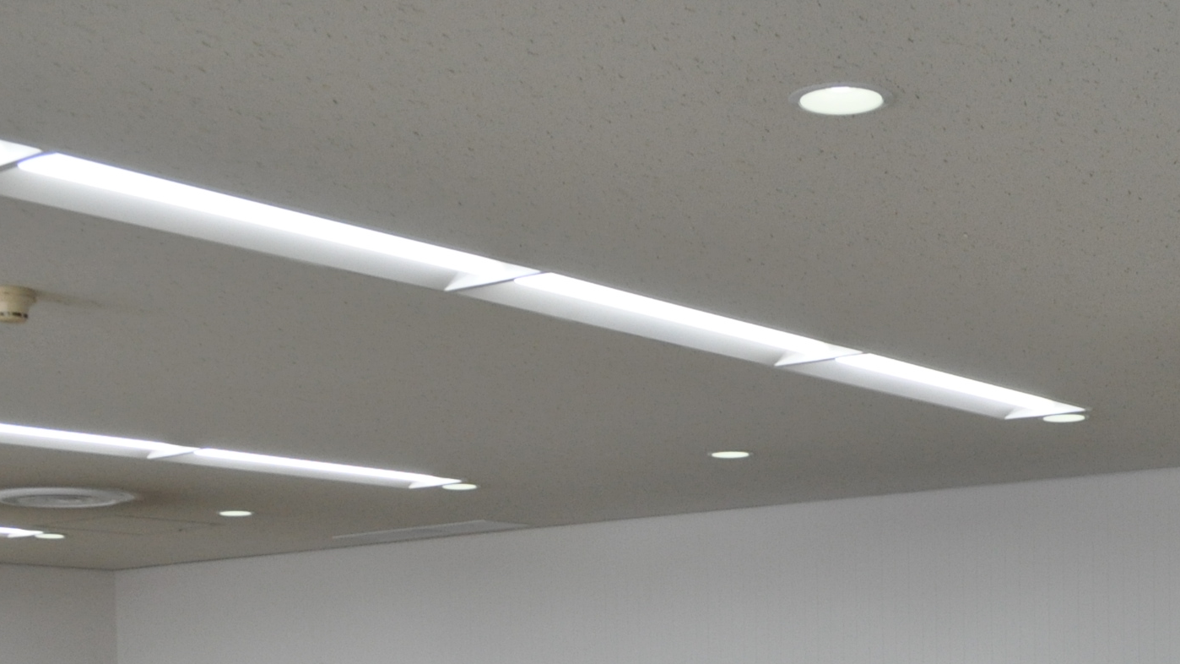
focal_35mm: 65
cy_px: 889
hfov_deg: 32.1
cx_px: 778
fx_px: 2034
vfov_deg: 17.3
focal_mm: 18
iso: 800
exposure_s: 1/160
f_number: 6.3
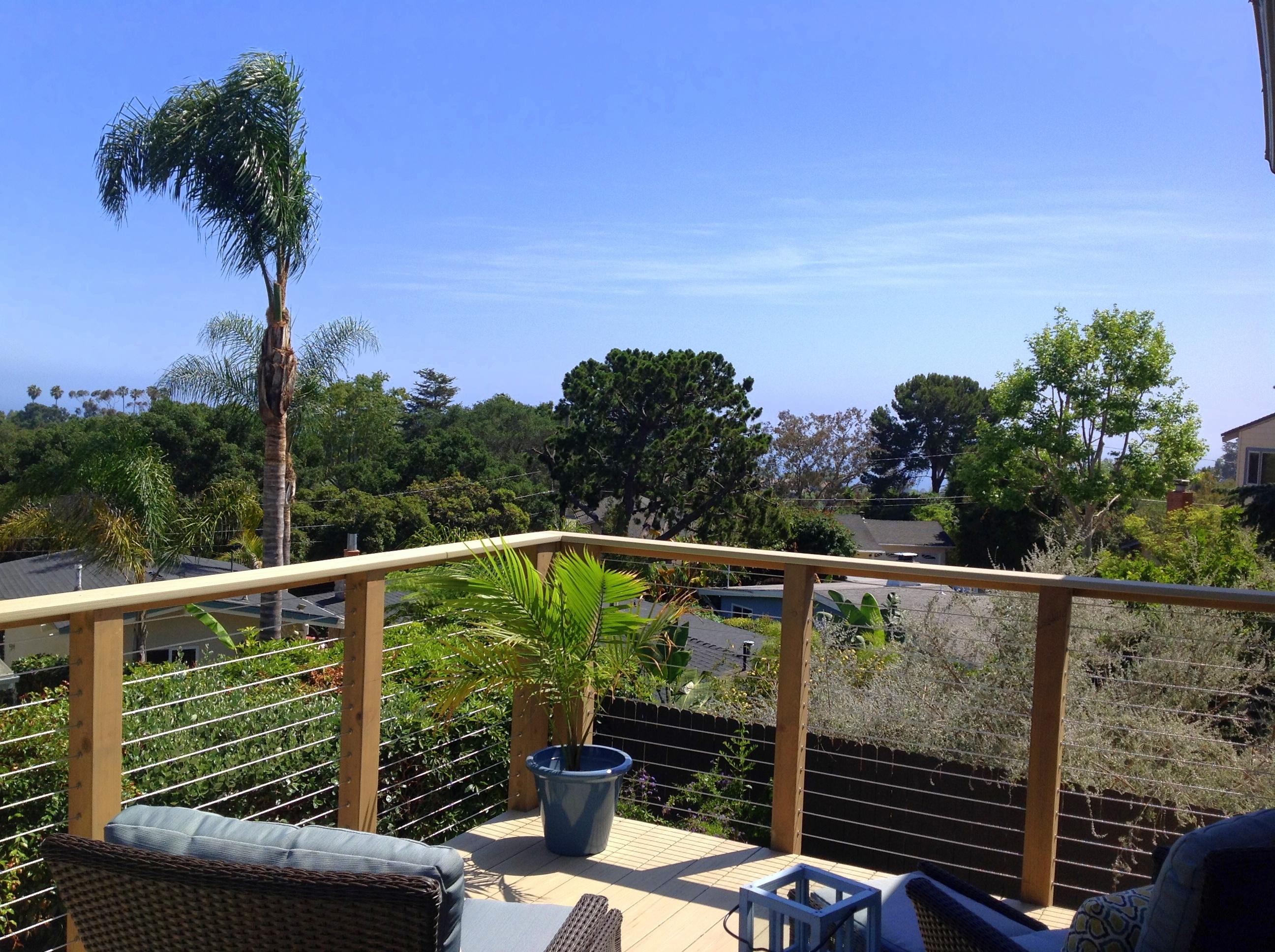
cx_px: 638
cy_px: 476
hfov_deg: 52.7
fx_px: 1287
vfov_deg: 40.6
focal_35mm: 35
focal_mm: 4.28
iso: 50
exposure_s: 1/1439
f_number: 2.4
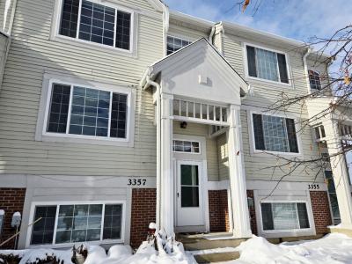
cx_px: 176
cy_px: 132
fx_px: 234
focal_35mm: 23
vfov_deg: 58.9
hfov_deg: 73.9
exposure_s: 1/3333
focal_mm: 5.4
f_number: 1.8
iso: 25
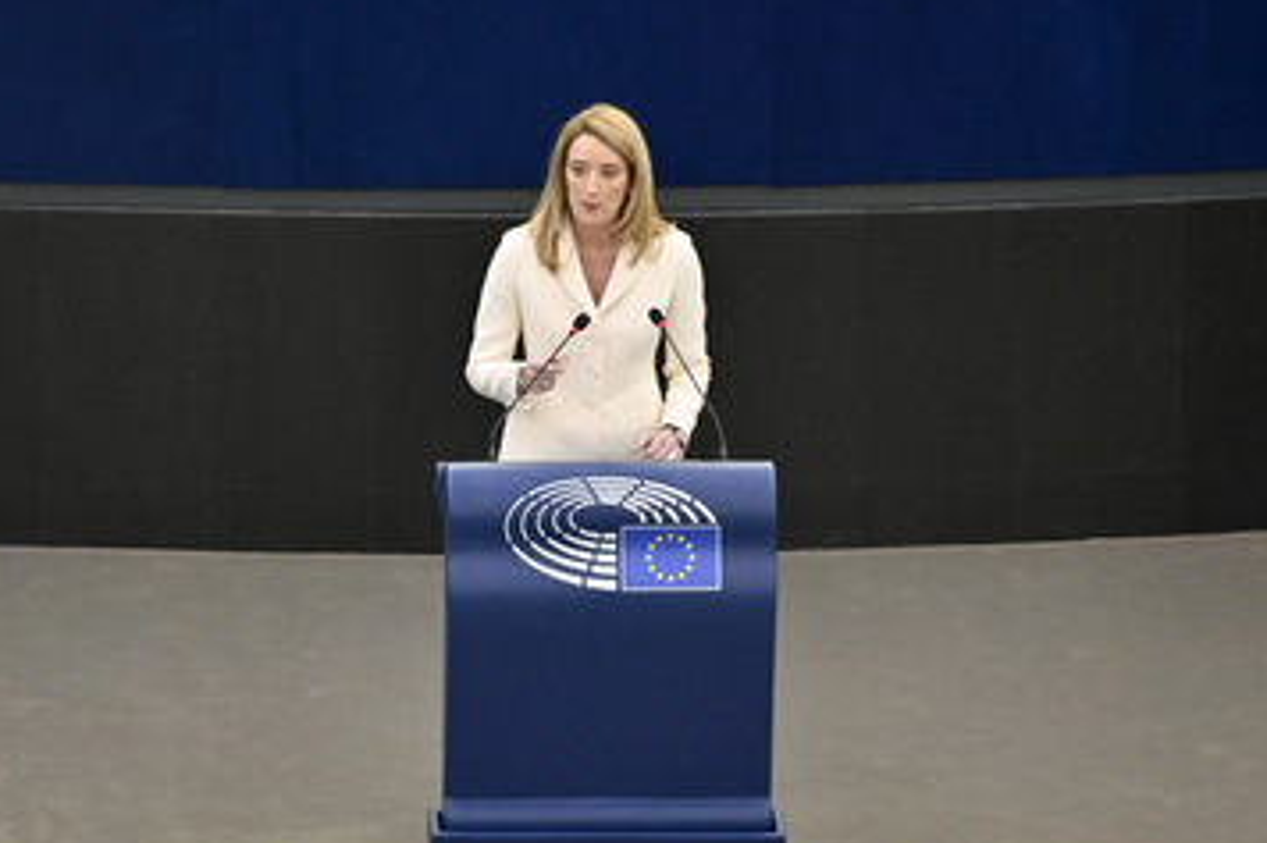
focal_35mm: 253
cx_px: 598
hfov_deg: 8.1
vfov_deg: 5.4
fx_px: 8900
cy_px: 519
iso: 1000
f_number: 2.8
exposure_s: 1/320
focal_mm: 200
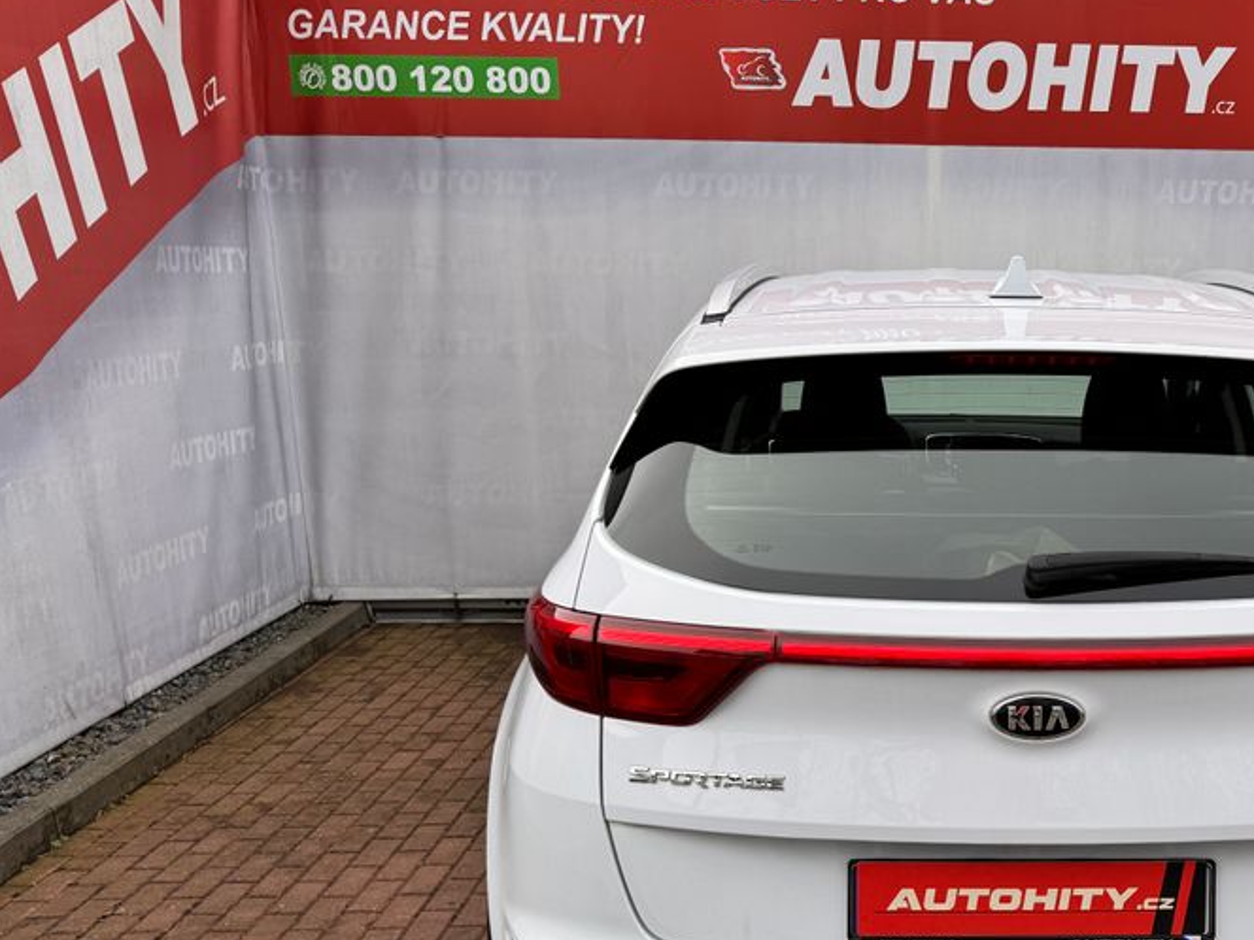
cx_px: 965
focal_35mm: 37
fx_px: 1340
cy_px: 674
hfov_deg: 47.9
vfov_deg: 37.9
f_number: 1.78
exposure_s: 1/1818
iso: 80
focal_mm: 6.86
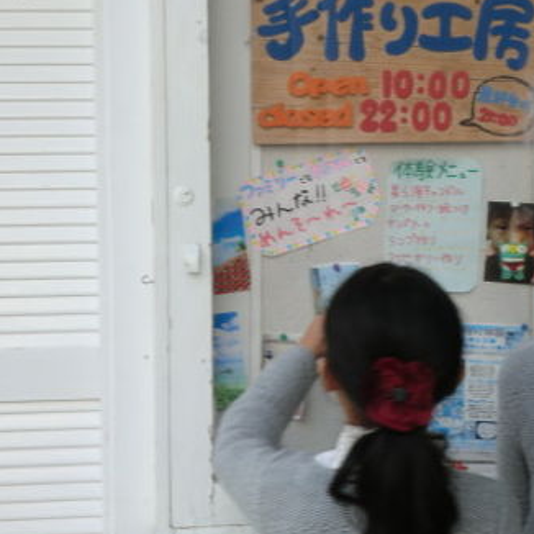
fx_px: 1658
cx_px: 373
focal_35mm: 95
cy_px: 237
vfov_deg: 18.3
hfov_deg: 18.2
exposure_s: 1/80
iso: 50
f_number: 4.5
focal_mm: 9.8
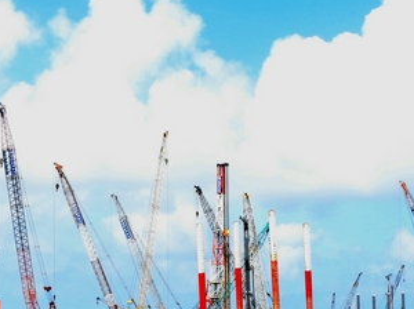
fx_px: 1218
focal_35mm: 102
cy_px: 212
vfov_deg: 14.4
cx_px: 253
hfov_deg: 19.3
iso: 400
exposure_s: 1/500
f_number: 7.6
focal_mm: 11.6
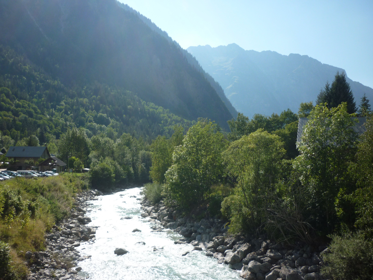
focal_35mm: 33
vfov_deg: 42.9
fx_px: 356
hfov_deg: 55.4
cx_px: 186
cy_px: 140
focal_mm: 5.5
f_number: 8
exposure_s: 1/125
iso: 80
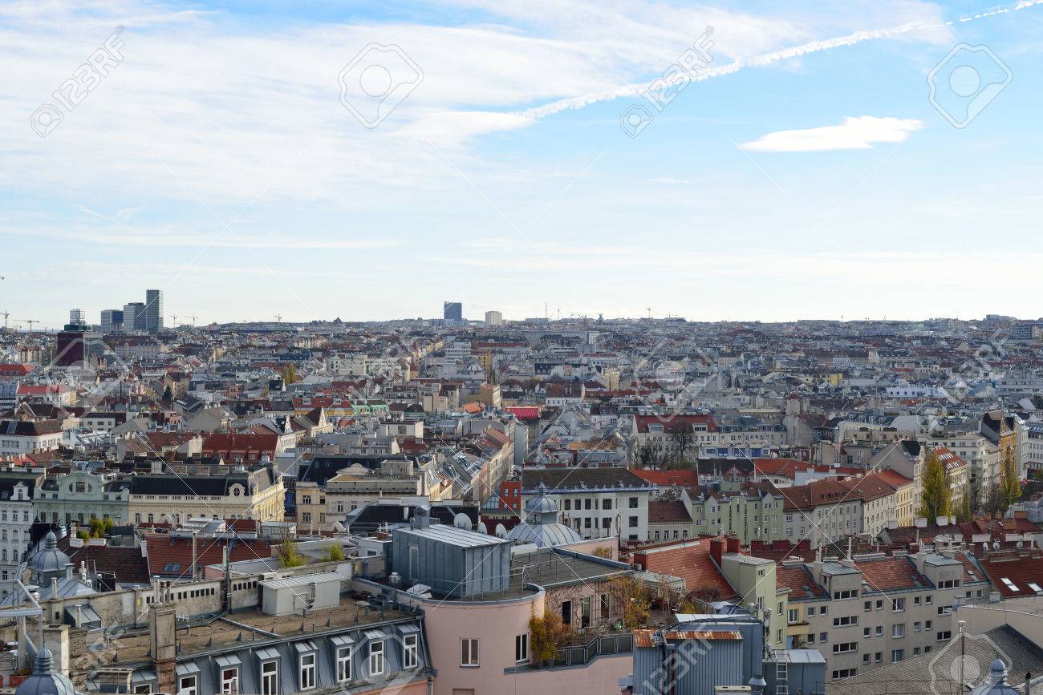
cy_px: 348
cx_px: 522
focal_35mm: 50
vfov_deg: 27.0
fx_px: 1449
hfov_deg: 39.6
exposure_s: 1/100
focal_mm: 50
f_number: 10
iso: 100
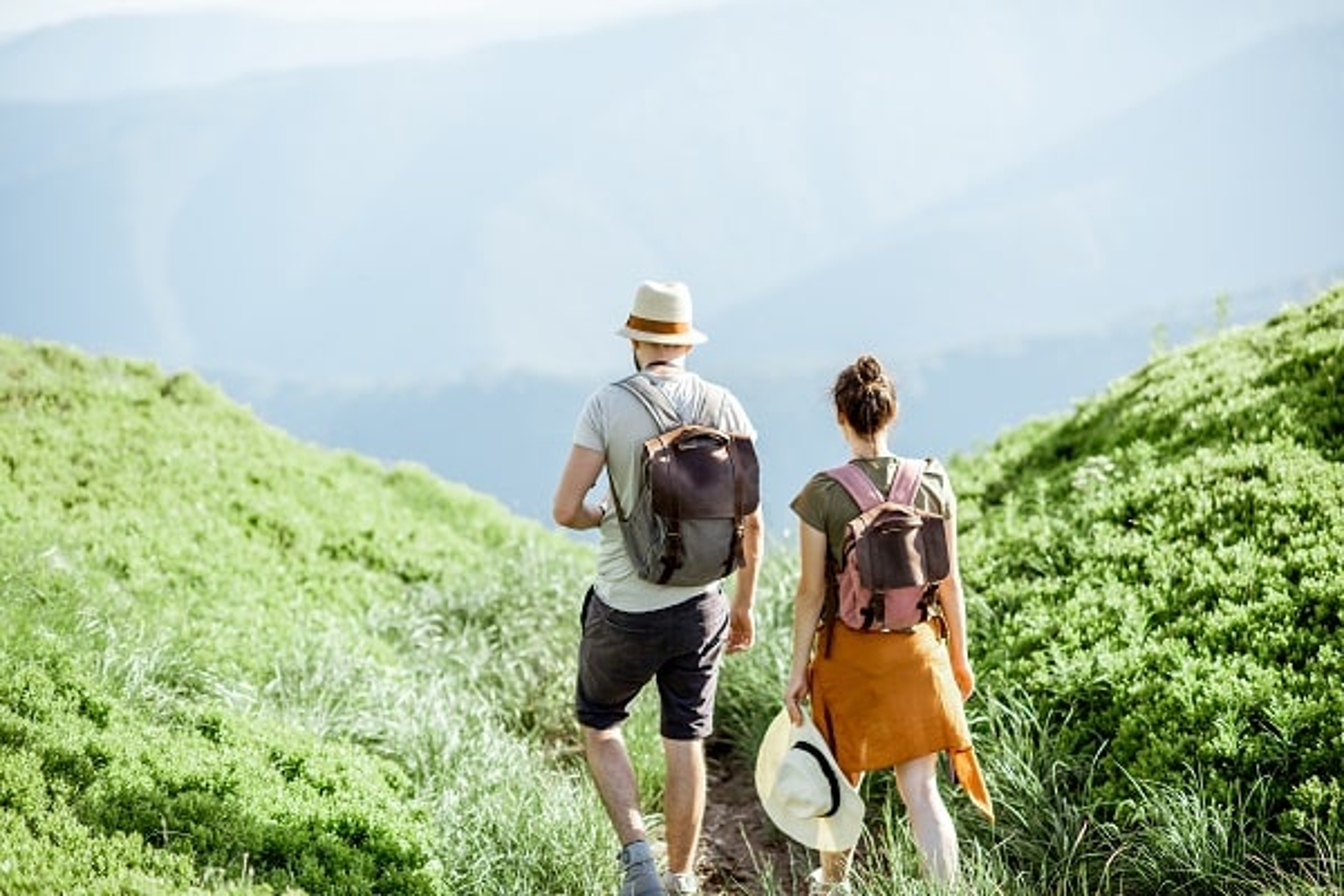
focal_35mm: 85
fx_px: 3173
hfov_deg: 23.9
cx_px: 672
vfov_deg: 16.1
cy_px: 448
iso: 160
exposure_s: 1/1600
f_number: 2.2
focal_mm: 85
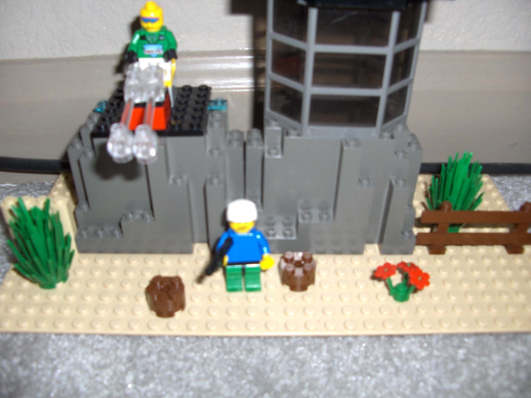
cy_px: 199
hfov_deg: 52.6
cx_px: 266
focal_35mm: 35
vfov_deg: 40.7
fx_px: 537
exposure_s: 1/60
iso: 100
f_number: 2.6
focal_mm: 5.8
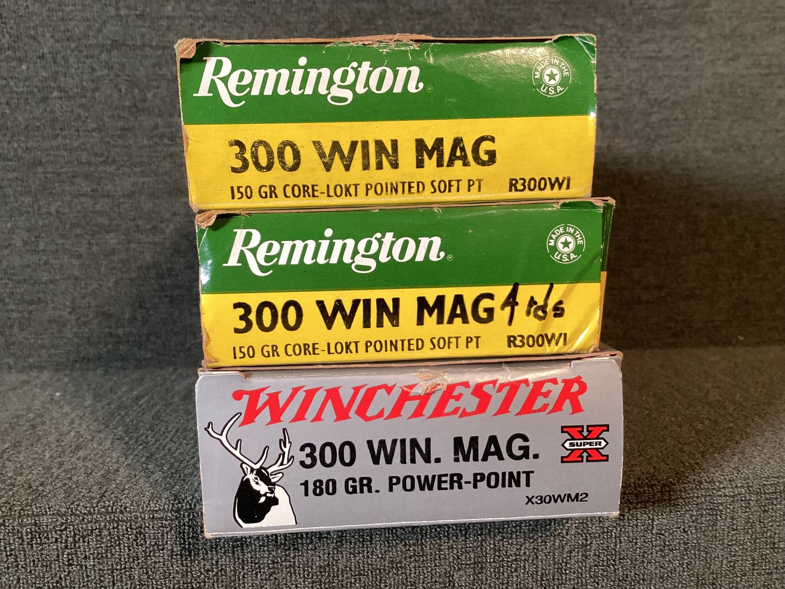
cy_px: 294
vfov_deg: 45.4
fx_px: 703
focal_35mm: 31
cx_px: 392
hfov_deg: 58.3
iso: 160
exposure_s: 1/60
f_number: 2.4
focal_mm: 3.3
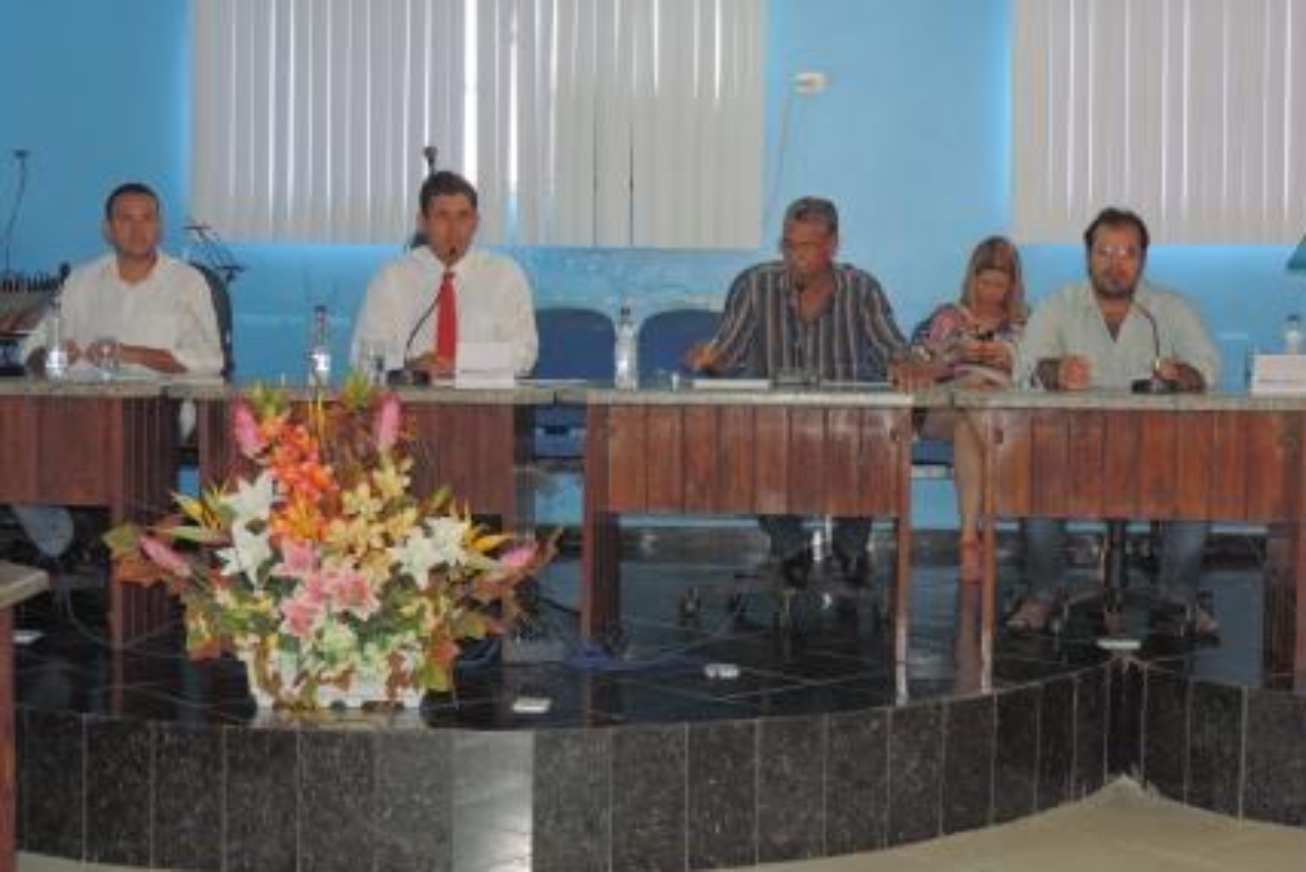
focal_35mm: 60
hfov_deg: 33.4
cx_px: 661
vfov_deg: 22.6
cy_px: 367
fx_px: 2177
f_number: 3.7
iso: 400
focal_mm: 9.8
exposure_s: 1/60
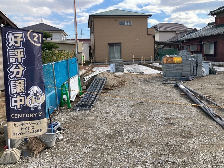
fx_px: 181
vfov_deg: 49.7
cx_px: 112
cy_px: 84
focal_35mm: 28
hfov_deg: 63.4
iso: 20
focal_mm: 3.99
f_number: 1.8
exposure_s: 1/1104
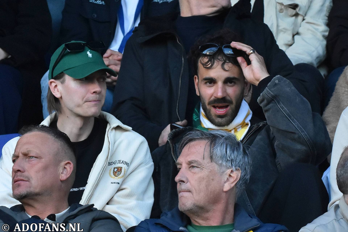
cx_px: 174
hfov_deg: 8.9
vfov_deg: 5.9
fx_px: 2247
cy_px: 116
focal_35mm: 232
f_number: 5.6
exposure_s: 1/400
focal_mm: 155
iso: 1600
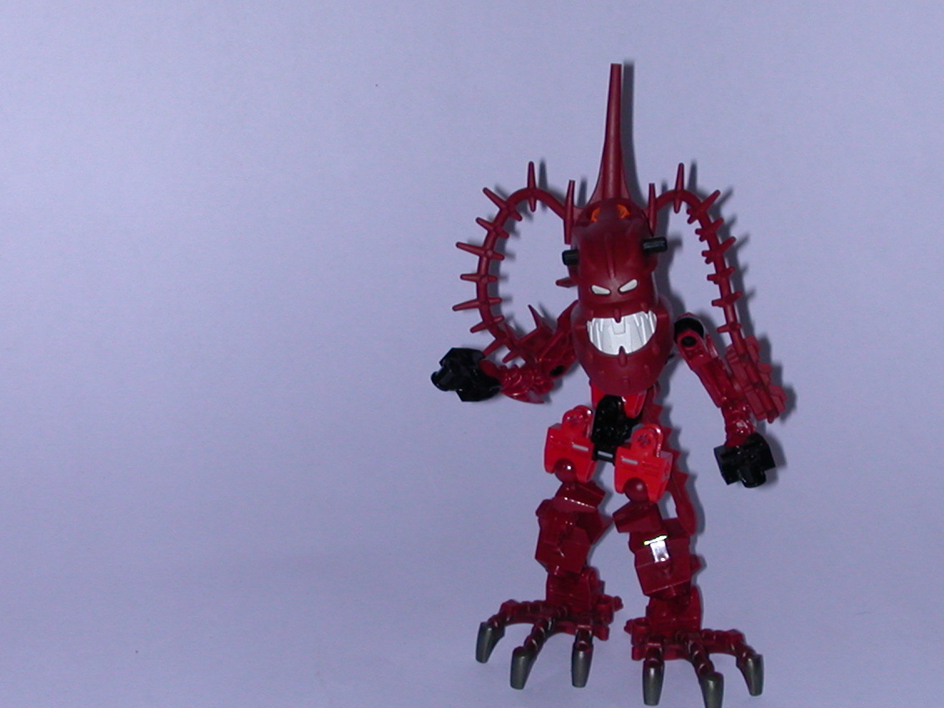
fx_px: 2236
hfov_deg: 23.8
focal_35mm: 82
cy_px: 455
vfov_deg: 18.0
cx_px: 575
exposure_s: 1/59.9
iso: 100
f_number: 3.4
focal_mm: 8.9
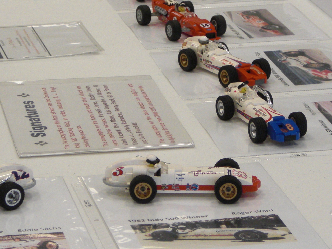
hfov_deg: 10.4
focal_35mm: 190
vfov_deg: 7.8
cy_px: 99
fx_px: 1822
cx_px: 138
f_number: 5.3
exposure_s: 1/80
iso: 200
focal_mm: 18.9
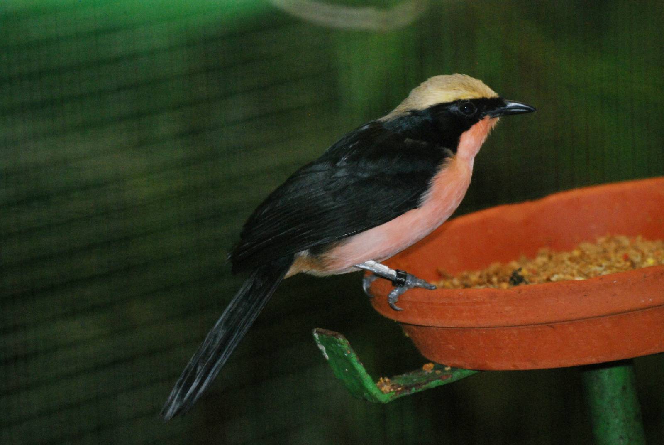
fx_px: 4709
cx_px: 332
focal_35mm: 255
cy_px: 222
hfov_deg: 8.1
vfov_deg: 5.4
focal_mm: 170
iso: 1600
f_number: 5.6
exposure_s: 1/60
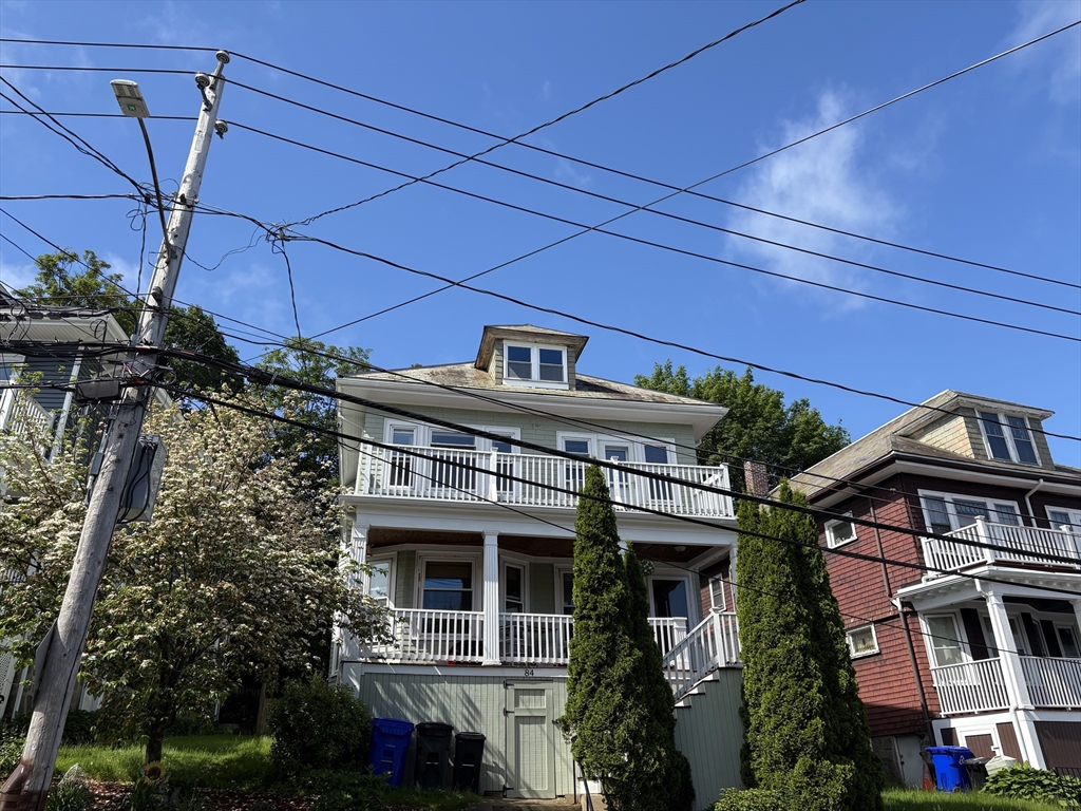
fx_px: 812
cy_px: 406
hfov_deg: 67.3
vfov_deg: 53.1
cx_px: 540
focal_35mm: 26
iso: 50
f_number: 1.6
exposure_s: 1/2865
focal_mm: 5.96
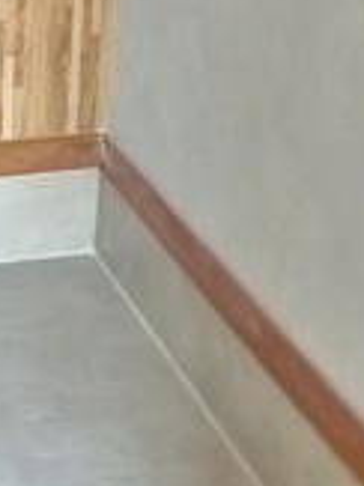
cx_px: -148
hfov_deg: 13.7
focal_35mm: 103
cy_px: -54
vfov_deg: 18.4
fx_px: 1446
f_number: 2
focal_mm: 5.1
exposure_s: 1/40
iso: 400
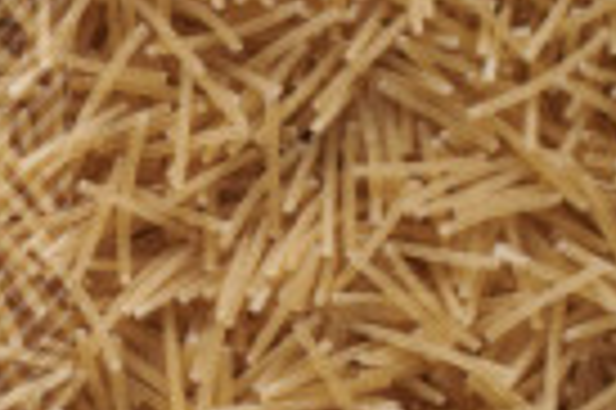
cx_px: -1052
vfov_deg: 4.7
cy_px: 572
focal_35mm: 293
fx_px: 5008
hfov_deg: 6.6
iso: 160
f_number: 8
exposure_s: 1/100
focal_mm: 50
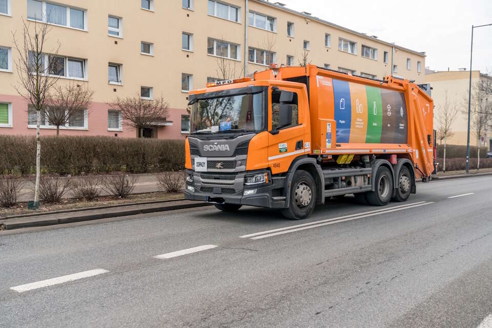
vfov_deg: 38.9
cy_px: 164
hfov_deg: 55.8
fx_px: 465
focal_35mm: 34
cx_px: 246
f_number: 2.8
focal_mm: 34
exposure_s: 1/400
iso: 200
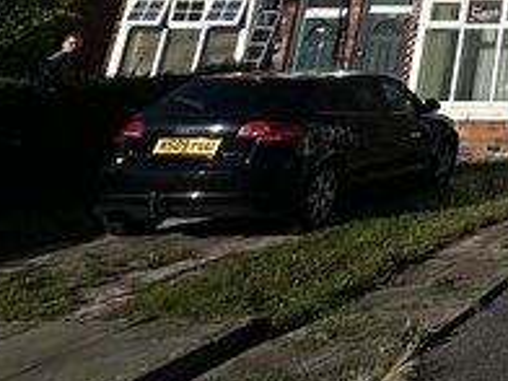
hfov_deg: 25.0
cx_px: 824
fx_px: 734
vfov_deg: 22.9
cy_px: -209
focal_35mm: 50
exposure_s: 1/4464
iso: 50
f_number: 2.2
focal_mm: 2.22
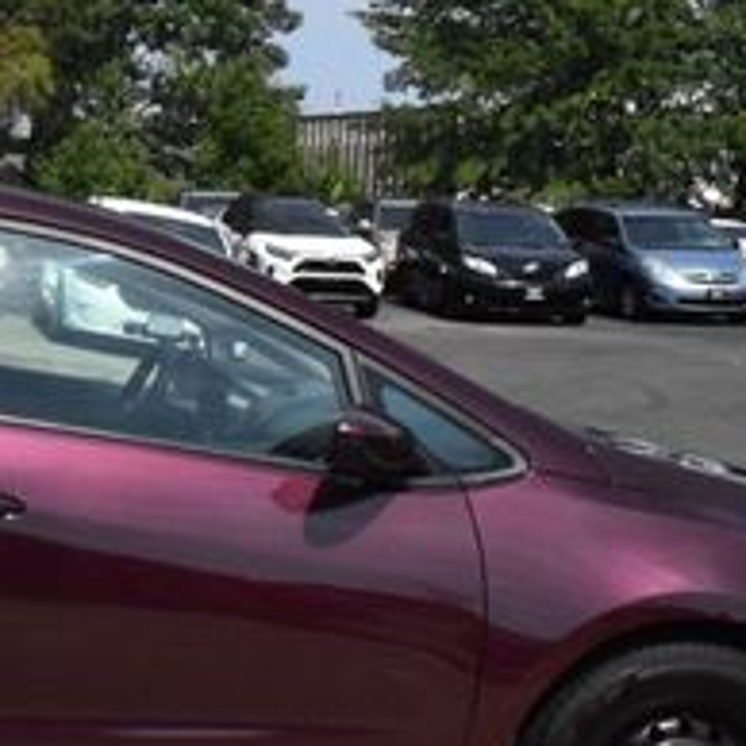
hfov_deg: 18.7
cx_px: -127
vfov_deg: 19.6
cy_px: 261
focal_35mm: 88
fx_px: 2155
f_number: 16
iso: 2500
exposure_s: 1/3200
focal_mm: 21
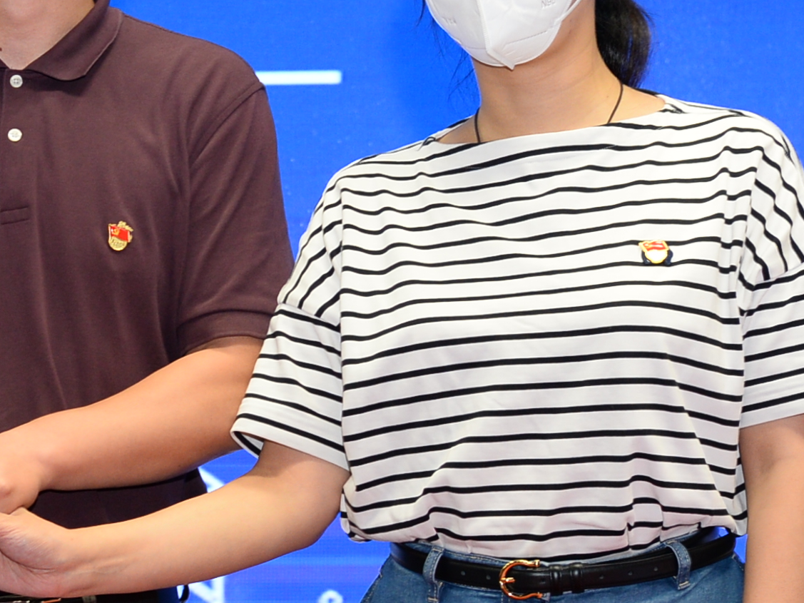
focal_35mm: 189
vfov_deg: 7.9
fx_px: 4389
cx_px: -36
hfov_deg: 10.4
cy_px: 206
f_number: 5.6
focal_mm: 60
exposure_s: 1/80
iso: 1000
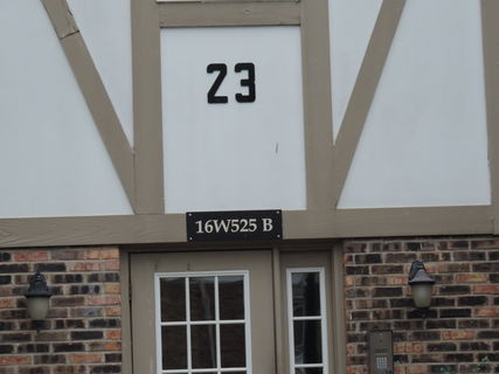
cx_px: 250
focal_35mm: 185
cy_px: 187
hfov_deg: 10.7
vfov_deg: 8.0
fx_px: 2666
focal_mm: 33
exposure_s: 1/500
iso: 280
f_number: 4.6
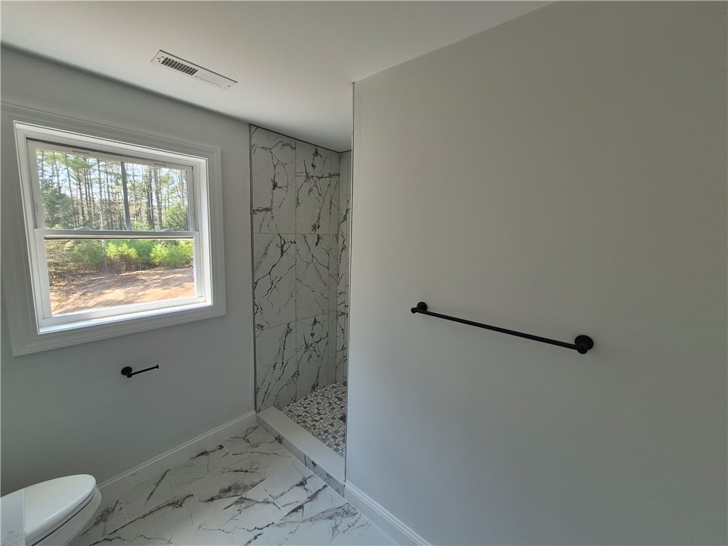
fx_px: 273
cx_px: 364
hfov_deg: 106.2
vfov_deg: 89.9
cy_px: 273
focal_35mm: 13
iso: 80
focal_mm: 1.74
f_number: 2.2
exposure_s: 1/120
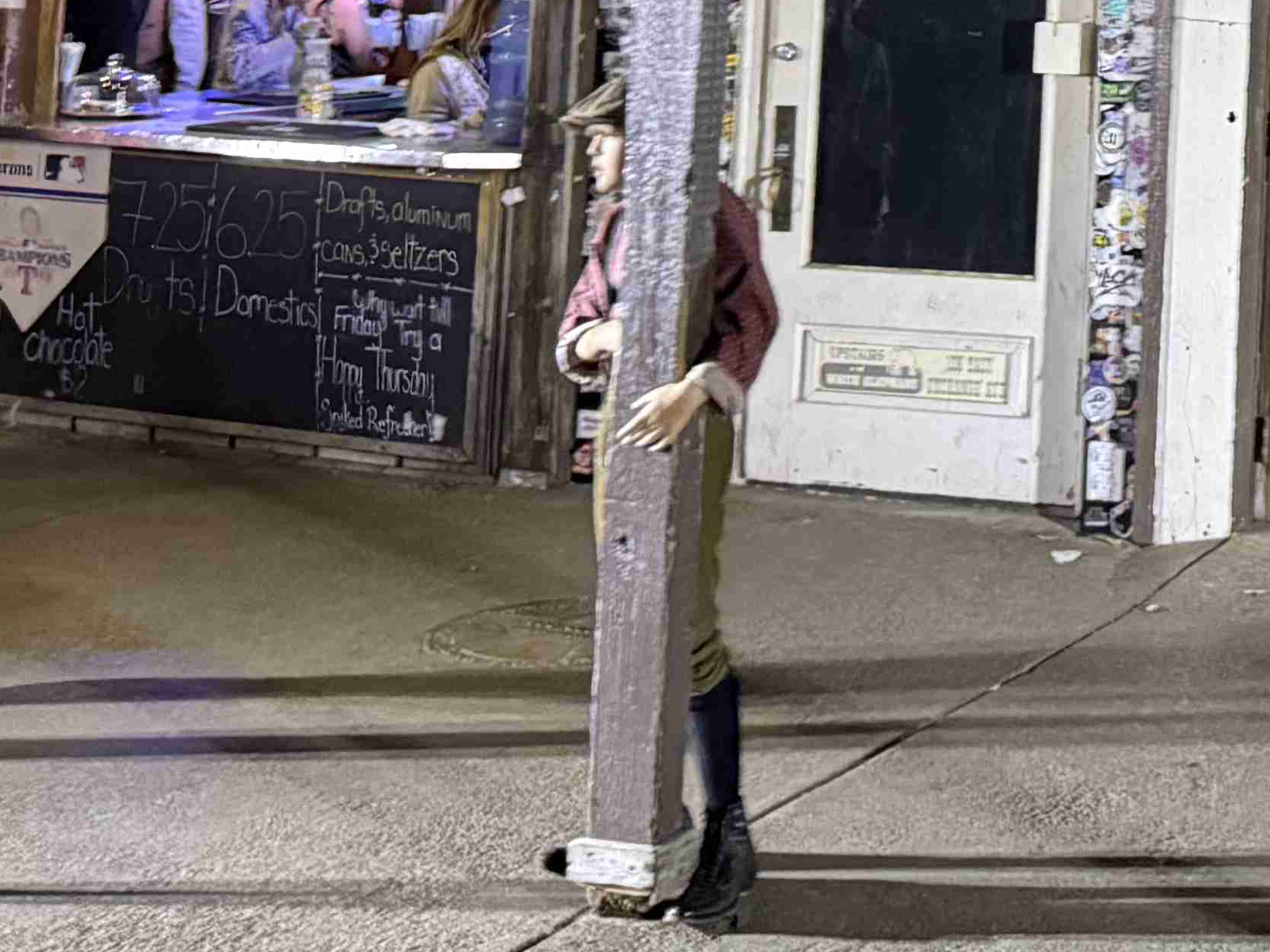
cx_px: 1502
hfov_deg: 22.1
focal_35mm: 82
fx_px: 3008
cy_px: -433
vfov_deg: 16.5
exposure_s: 1/40
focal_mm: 6.76
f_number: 1.78
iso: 800
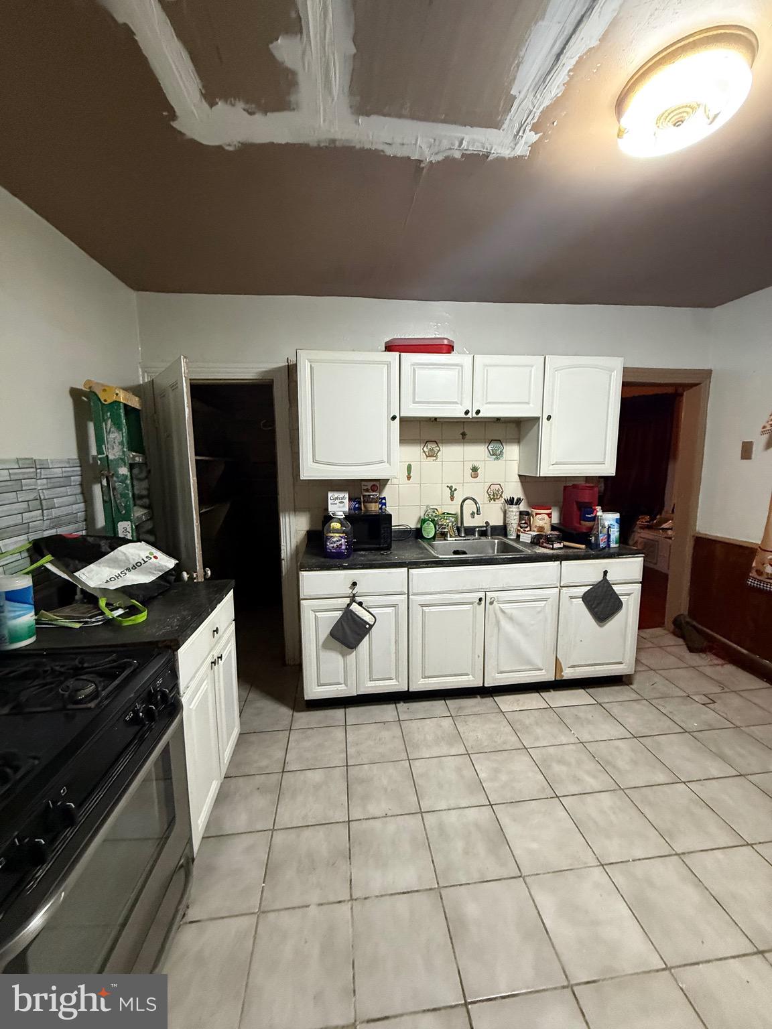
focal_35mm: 14
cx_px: 386
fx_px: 416
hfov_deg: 85.7
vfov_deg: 102.1
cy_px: 514
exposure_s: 1/60
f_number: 2.2
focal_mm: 2.22
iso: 640
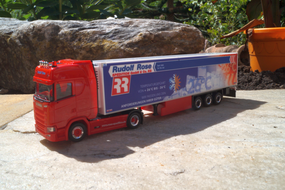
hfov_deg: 57.3
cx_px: 142
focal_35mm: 33
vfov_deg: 39.9
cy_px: 95
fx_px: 261
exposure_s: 1/60
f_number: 25
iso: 160
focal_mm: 22
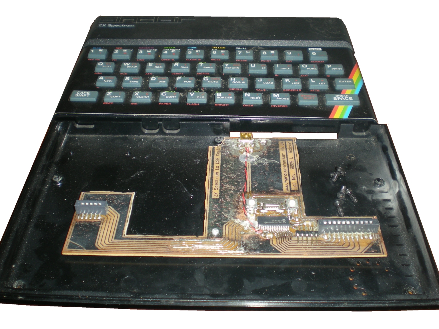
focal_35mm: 38
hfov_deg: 49.0
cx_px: 220
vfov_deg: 37.7
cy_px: 164
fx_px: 482
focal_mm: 6.3
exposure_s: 1/60
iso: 50
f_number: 3.1
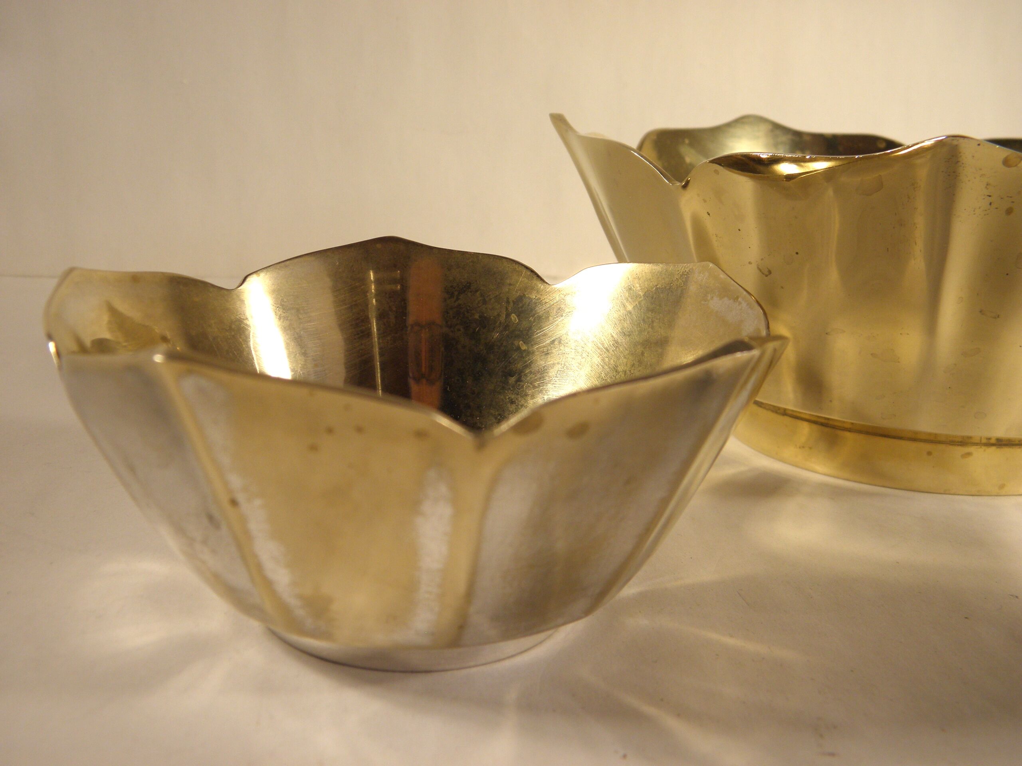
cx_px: 511
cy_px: 383
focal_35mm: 36
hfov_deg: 51.4
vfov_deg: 39.7
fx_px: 1063
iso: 100
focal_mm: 6.4
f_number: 3.7
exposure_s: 1/80
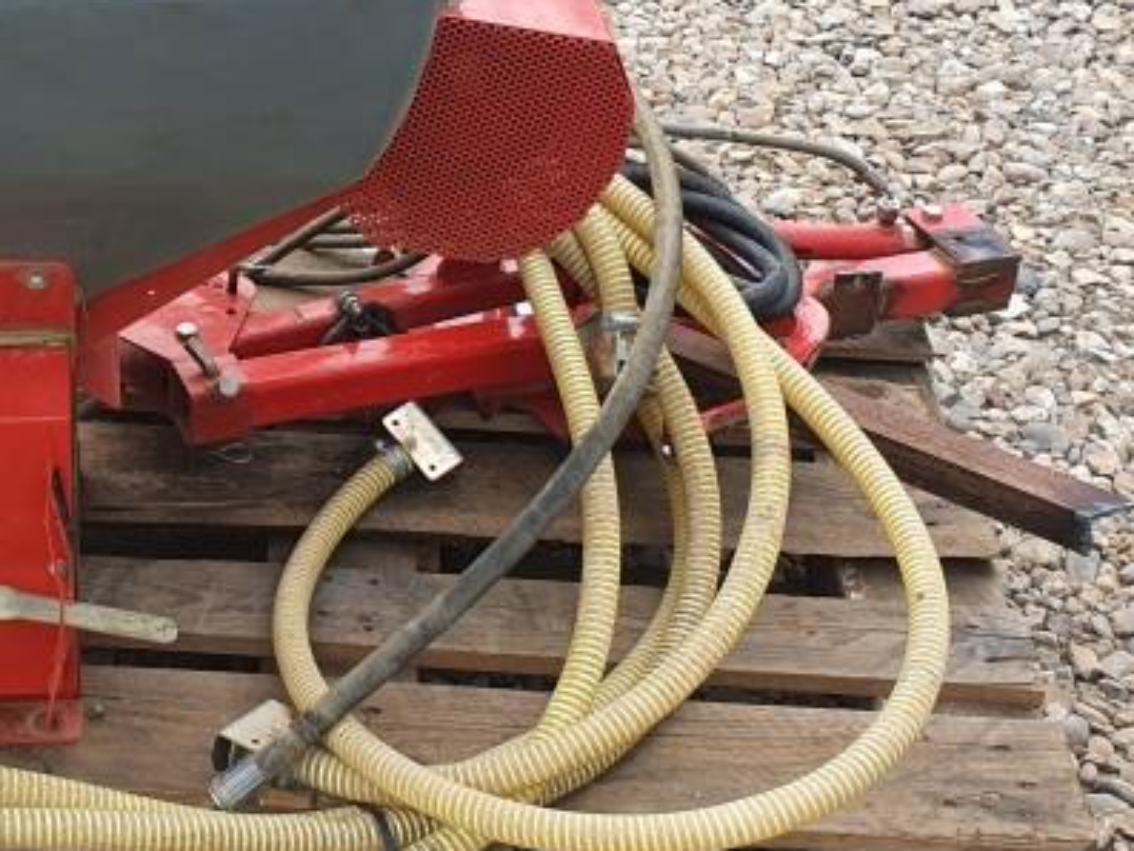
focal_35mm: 67
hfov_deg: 28.5
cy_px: 243
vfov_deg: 21.8
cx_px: 271
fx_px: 2196
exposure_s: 1/288
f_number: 2.4
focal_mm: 4.32
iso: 50
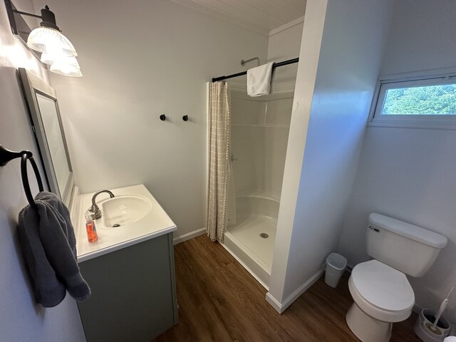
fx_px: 184
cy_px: 171
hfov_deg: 102.1
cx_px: 228
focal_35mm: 14
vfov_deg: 85.7
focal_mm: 2.22
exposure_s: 1/120
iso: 200
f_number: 2.2
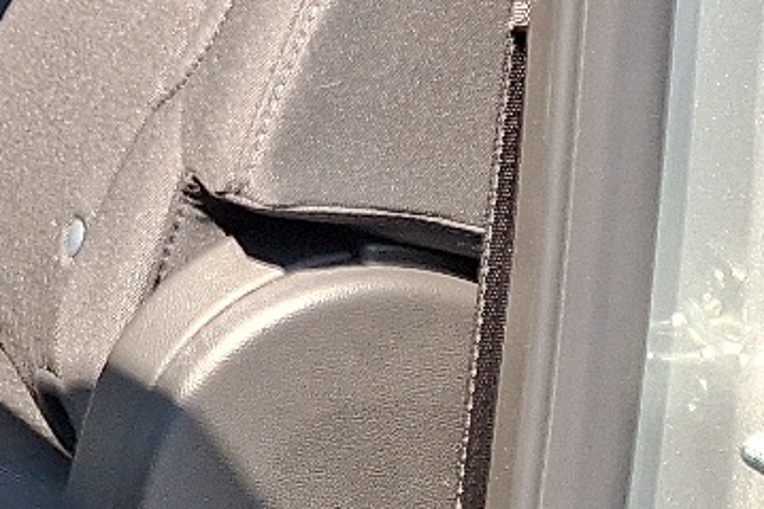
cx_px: -426
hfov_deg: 16.0
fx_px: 2461
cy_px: -328
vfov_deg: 11.2
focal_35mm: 116
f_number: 1.8
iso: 30
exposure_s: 1/370
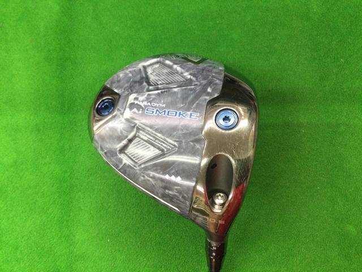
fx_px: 324
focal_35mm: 31
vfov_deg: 45.4
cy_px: 136
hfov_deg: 58.4
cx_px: 181
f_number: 2.4
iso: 100
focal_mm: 3.3
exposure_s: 1/30
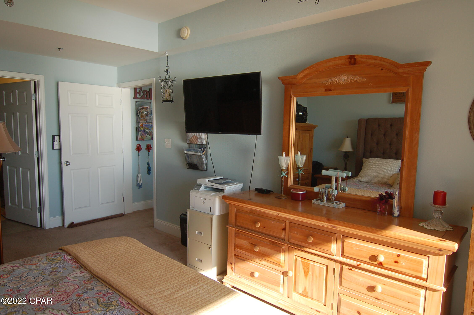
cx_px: 237
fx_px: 315
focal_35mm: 24
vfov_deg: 53.0
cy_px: 158
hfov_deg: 73.8
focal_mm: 16
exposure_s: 1/125
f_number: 5.6
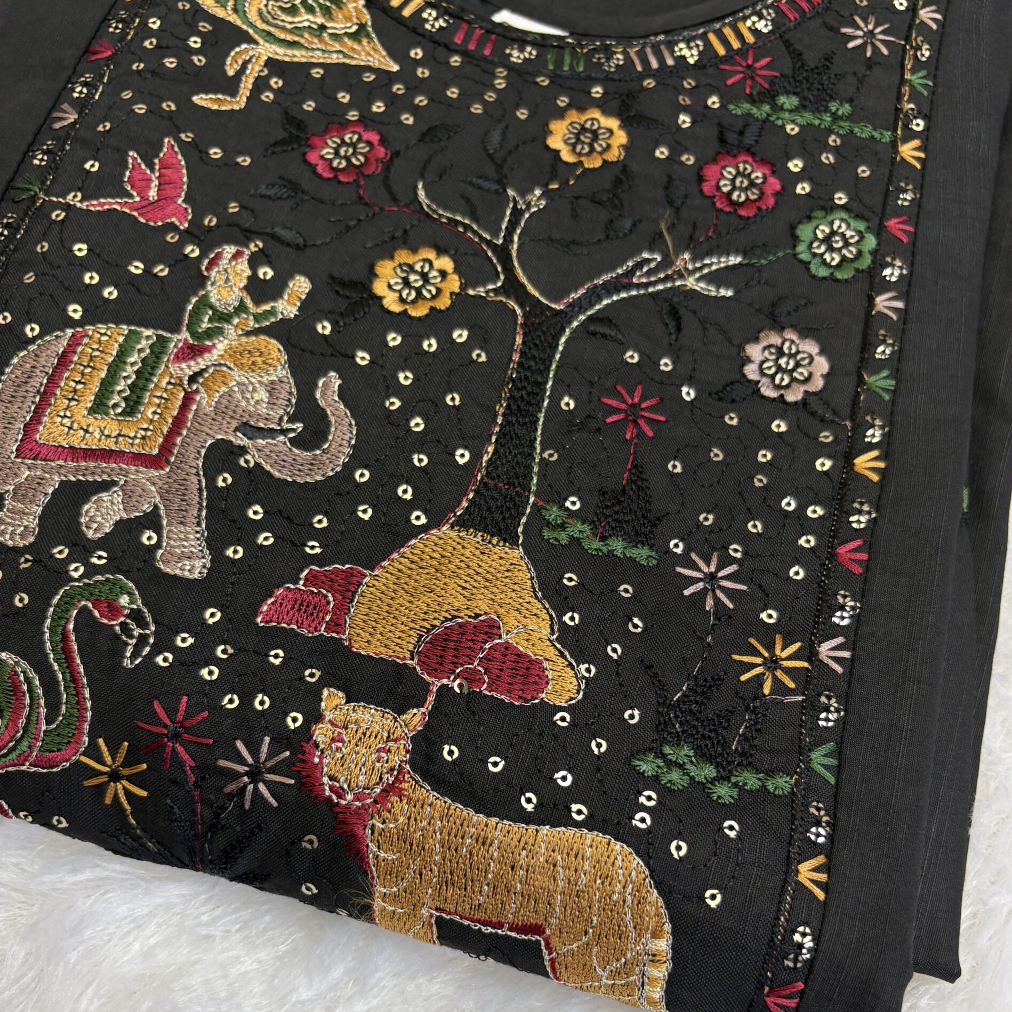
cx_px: 508
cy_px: 633
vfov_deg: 52.0
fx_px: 1025
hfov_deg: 52.5
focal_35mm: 31
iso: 80
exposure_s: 1/100
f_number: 1.6
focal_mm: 5.96
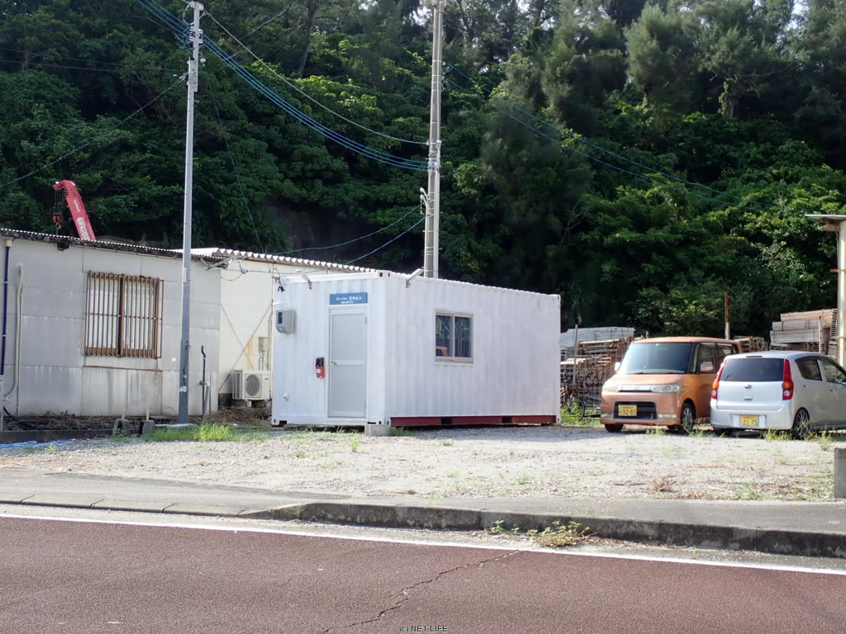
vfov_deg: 27.5
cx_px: 423
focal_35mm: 53
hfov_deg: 36.2
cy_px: 317
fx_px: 1295
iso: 100
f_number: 4.5
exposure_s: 1/200
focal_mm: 9.61
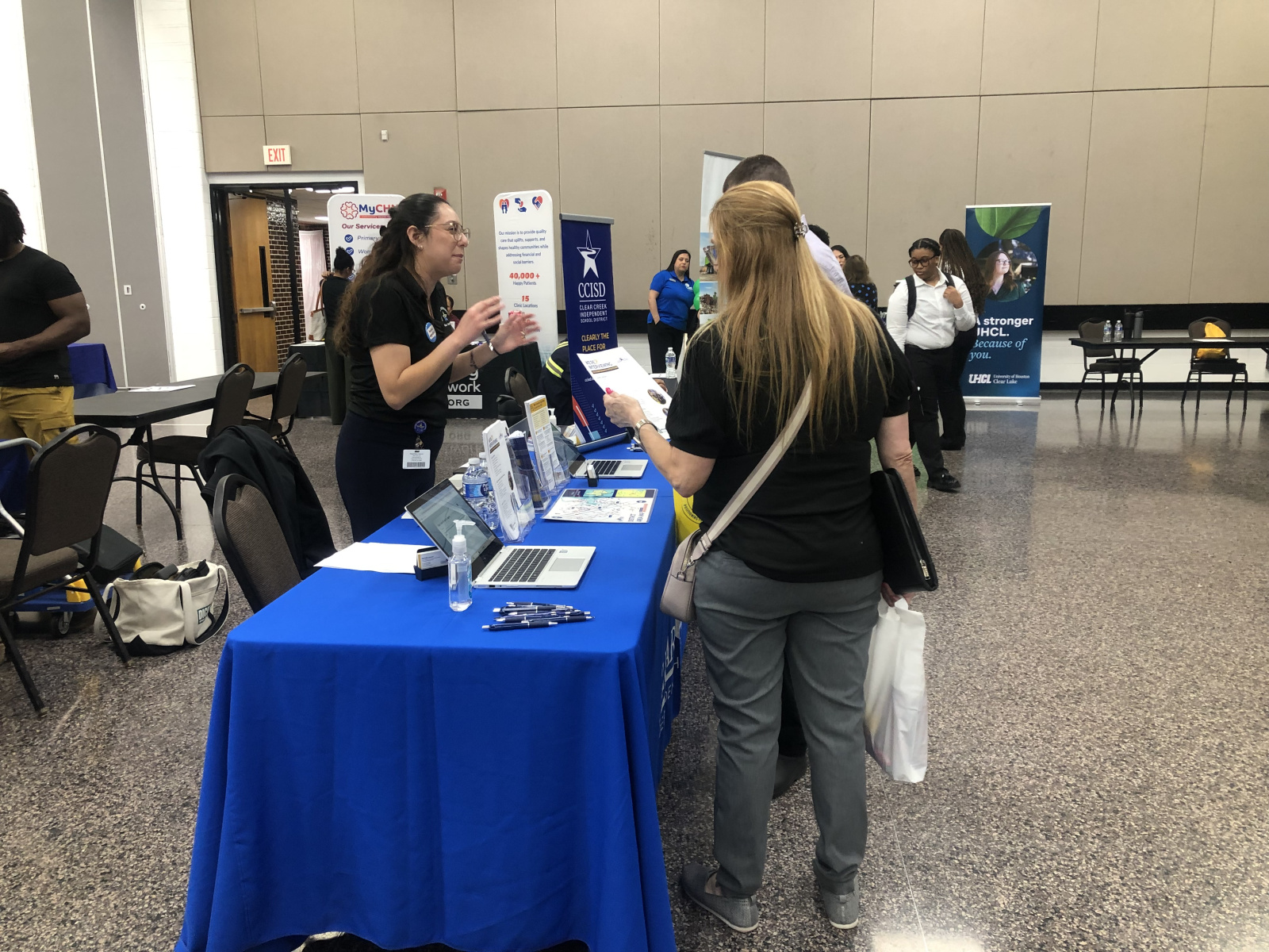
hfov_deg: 63.4
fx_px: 1026
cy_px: 476
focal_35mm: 28
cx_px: 634
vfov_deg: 49.7
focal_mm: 3.99
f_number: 1.8
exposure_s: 1/17
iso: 40
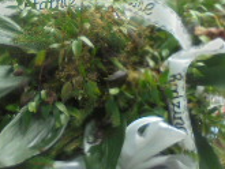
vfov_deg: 14.4
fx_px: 657
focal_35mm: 101
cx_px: 12
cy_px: -5
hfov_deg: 19.0
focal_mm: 4.6
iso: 100
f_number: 3.5
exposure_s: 1/125
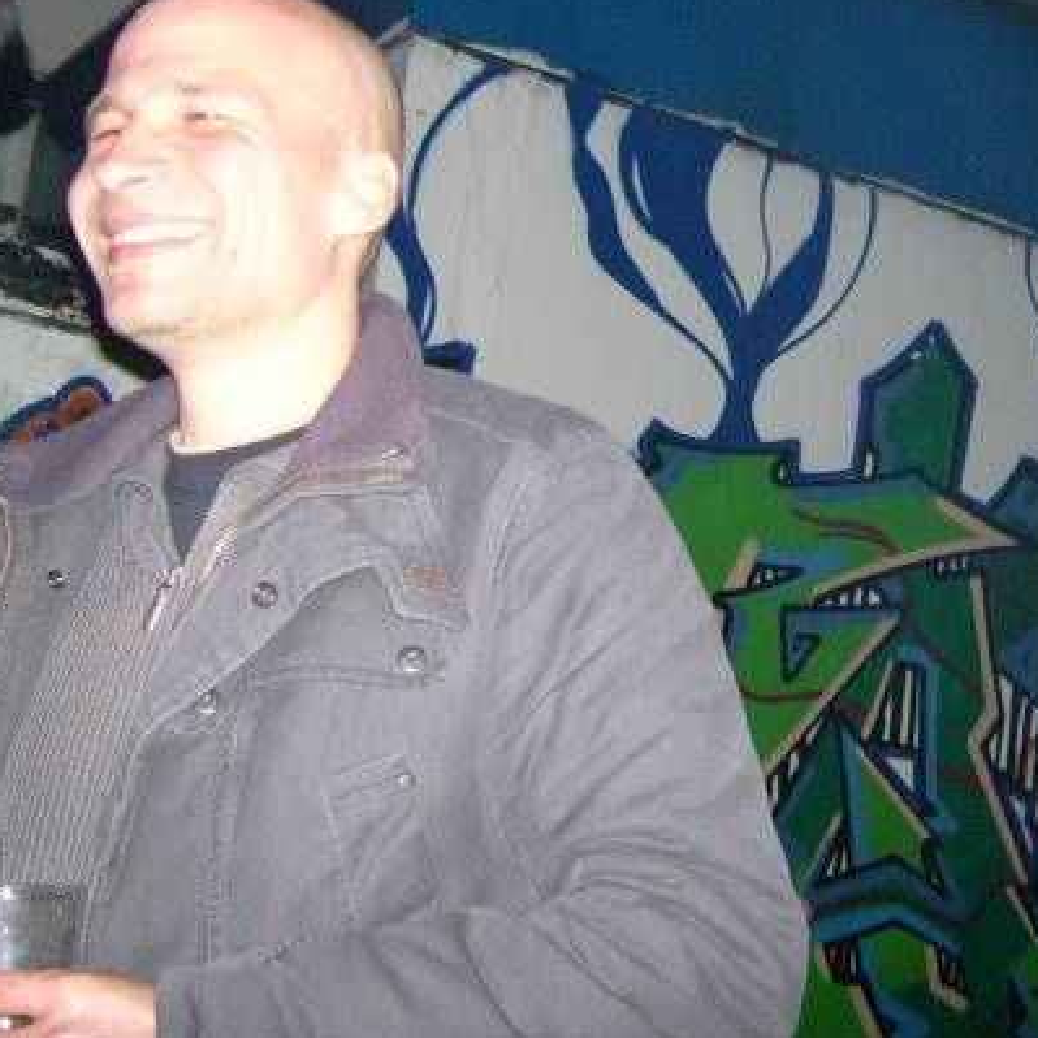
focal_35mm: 62
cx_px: 819
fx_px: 2103
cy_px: 265
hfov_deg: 27.2
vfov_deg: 27.4
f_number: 2.8
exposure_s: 1/60
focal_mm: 5.95
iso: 100
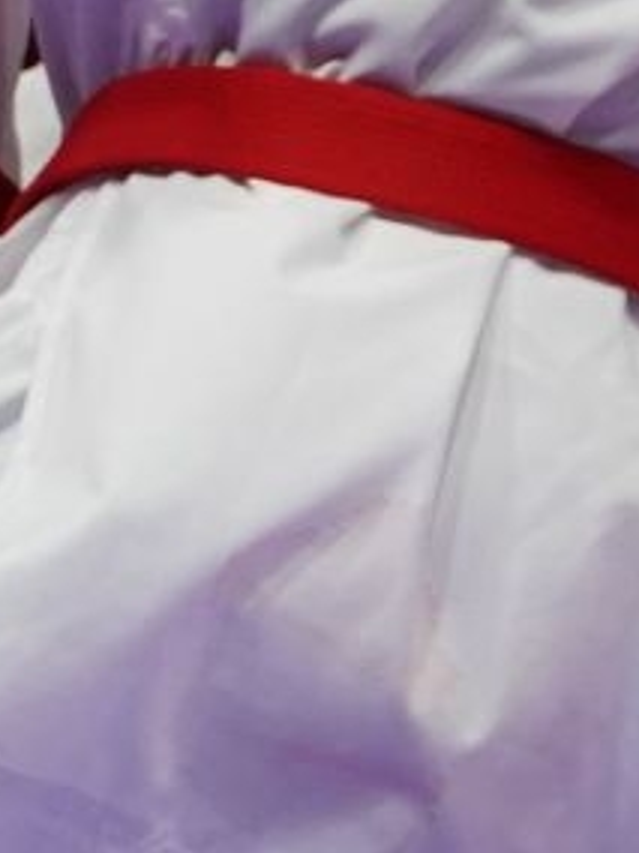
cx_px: 324
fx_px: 44943
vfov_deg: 1.1
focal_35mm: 1826
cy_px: 354
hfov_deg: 0.8
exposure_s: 1/1000
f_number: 4
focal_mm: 200
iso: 2500
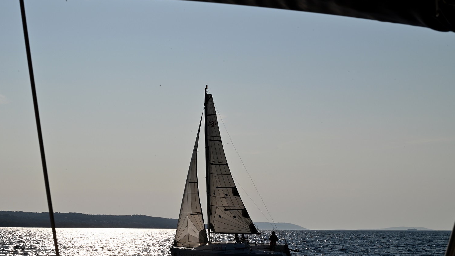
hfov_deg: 26.9
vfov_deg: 15.3
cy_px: 145
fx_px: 953
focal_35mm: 79
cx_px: 227
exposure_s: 1/200
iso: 100
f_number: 29
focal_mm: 75
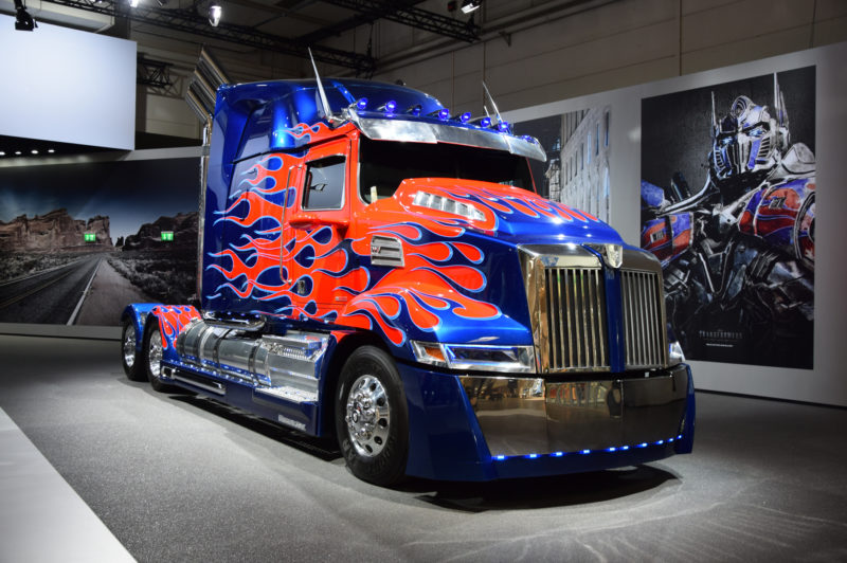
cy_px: 282
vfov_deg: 36.8
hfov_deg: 53.2
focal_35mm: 36
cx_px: 424
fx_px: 846
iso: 400
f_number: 4
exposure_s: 1/80
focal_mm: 24
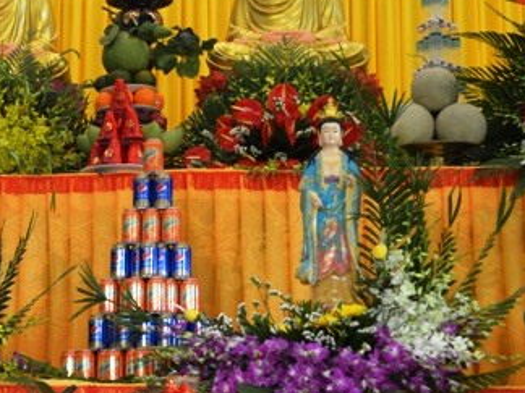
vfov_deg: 16.2
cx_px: 39
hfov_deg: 21.0
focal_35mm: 91
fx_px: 1380
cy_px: 139
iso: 400
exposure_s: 1/60
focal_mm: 32
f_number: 4.8
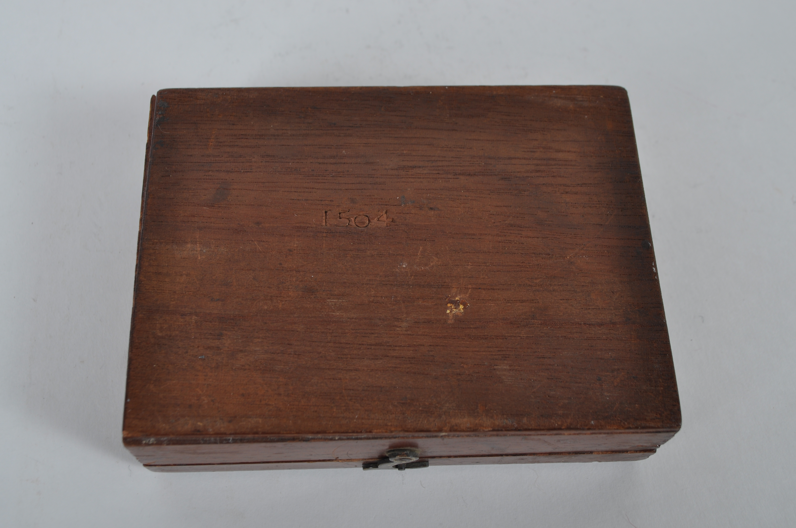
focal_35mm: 39
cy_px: 264
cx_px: 398
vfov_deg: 34.1
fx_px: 861
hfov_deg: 49.6
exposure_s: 1/125
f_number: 9
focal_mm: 26
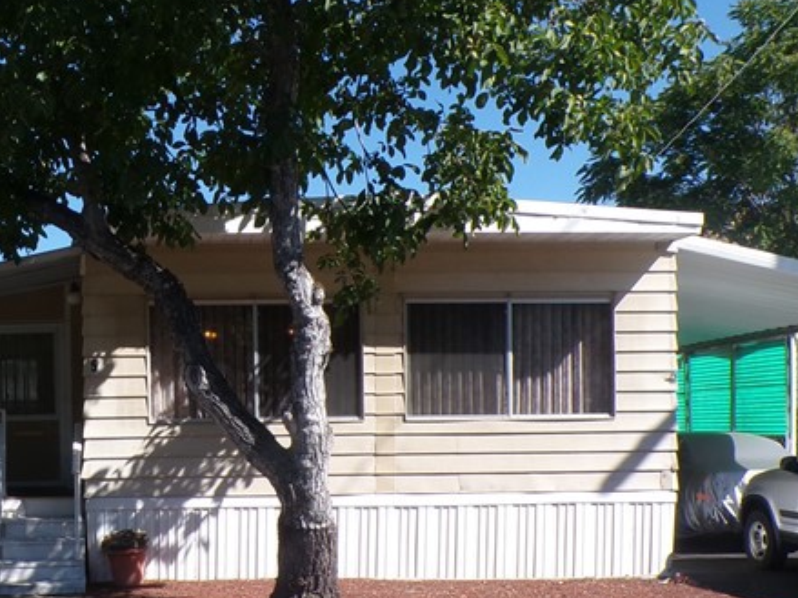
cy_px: 471
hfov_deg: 33.7
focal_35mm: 56
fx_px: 1291
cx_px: 202
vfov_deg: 25.7
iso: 100
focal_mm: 4.3
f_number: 5.8
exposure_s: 1/280
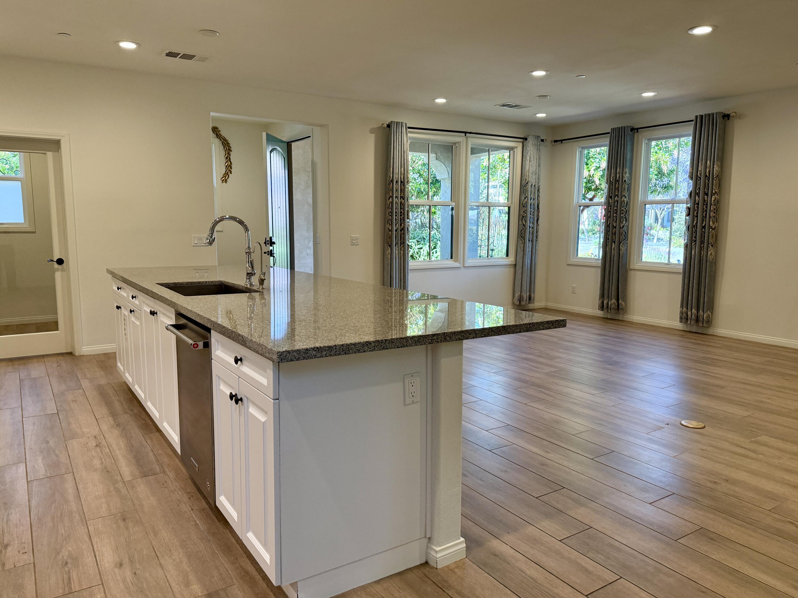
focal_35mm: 24
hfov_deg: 71.6
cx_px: 399
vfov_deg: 56.8
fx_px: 553
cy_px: 299
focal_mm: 6.76
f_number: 1.78
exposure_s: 1/193
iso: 200
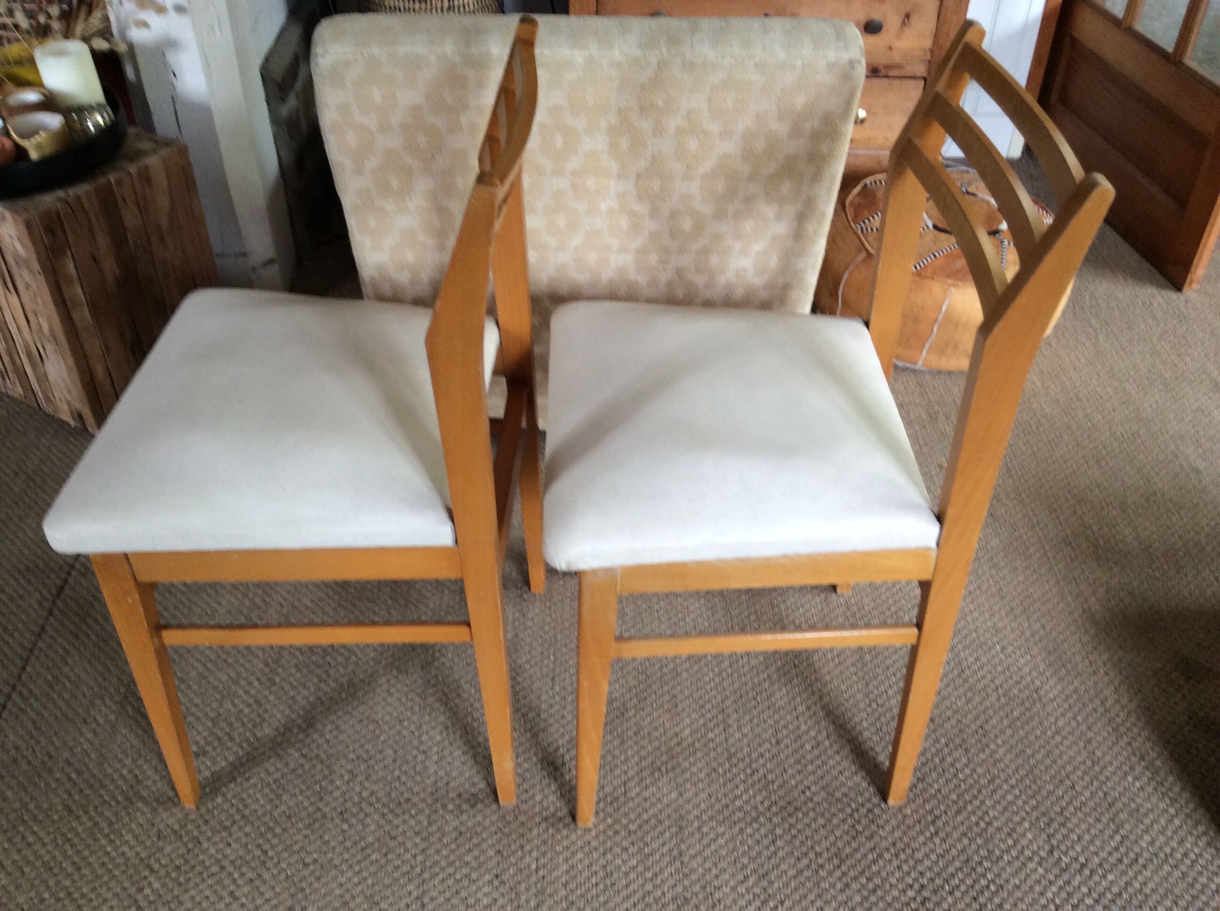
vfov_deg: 44.1
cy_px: 456
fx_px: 1126
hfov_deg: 56.9
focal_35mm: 32
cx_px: 610
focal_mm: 3.3
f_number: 2.4
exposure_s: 1/25
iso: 64
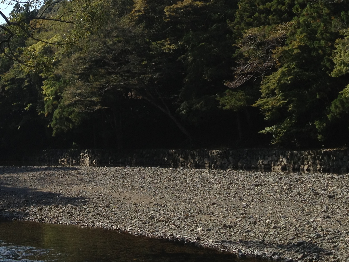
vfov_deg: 18.0
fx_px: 797
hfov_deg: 24.2
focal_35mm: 79
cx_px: 50
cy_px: -22
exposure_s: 1/1905
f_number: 2.4
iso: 50
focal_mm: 4.28
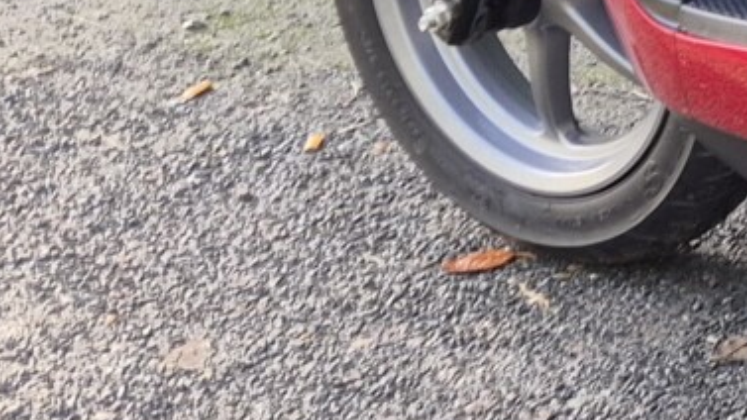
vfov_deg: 8.5
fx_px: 2634
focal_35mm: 133
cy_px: -511
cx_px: 1740
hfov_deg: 12.8
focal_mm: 5.4
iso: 80
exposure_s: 1/180
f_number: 1.8
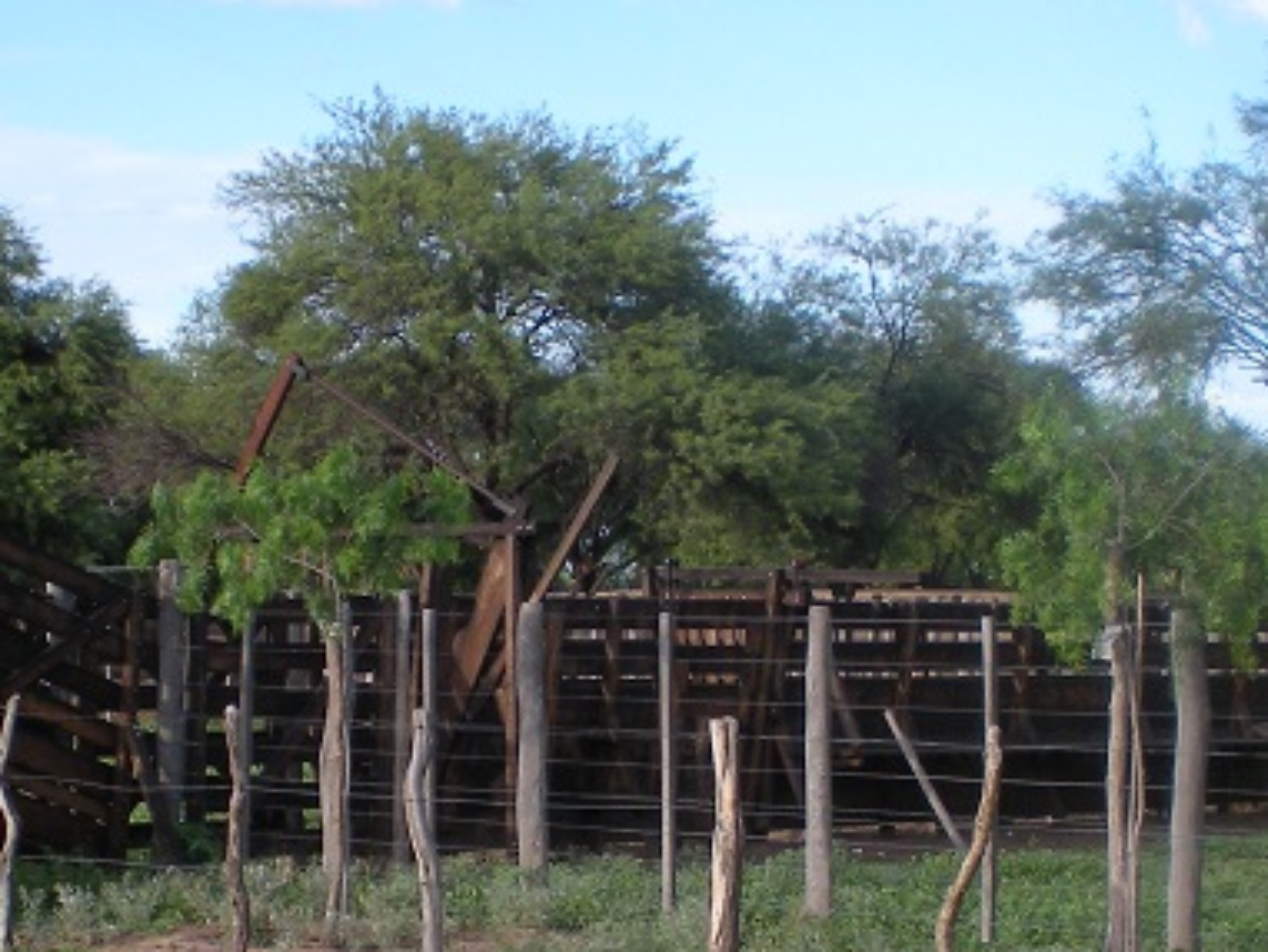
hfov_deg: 18.9
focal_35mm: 104
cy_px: 624
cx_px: 652
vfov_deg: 14.2
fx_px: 3811
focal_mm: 7.4
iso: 64
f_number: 4.9
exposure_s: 1/213
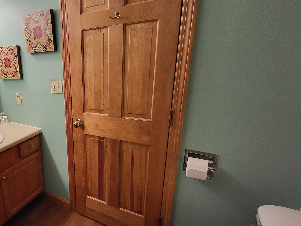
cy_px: 119
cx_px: 70
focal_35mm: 22
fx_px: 191
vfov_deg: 61.0
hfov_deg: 70.4
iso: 250
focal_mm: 1.74
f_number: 2.2
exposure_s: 1/60
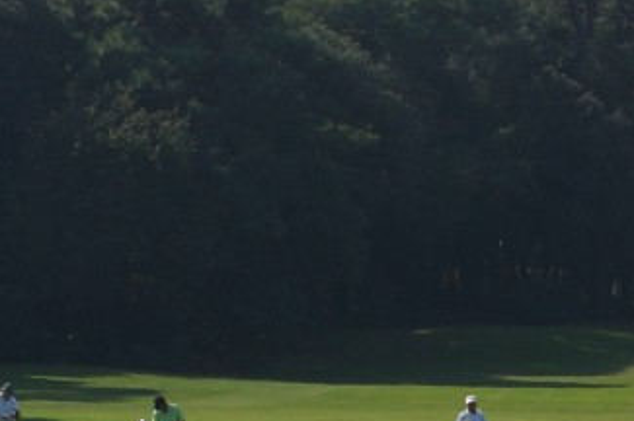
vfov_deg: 3.2
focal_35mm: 425
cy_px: 520
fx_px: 7477
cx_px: 531
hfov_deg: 4.9
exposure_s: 1/320
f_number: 8
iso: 100
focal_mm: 45
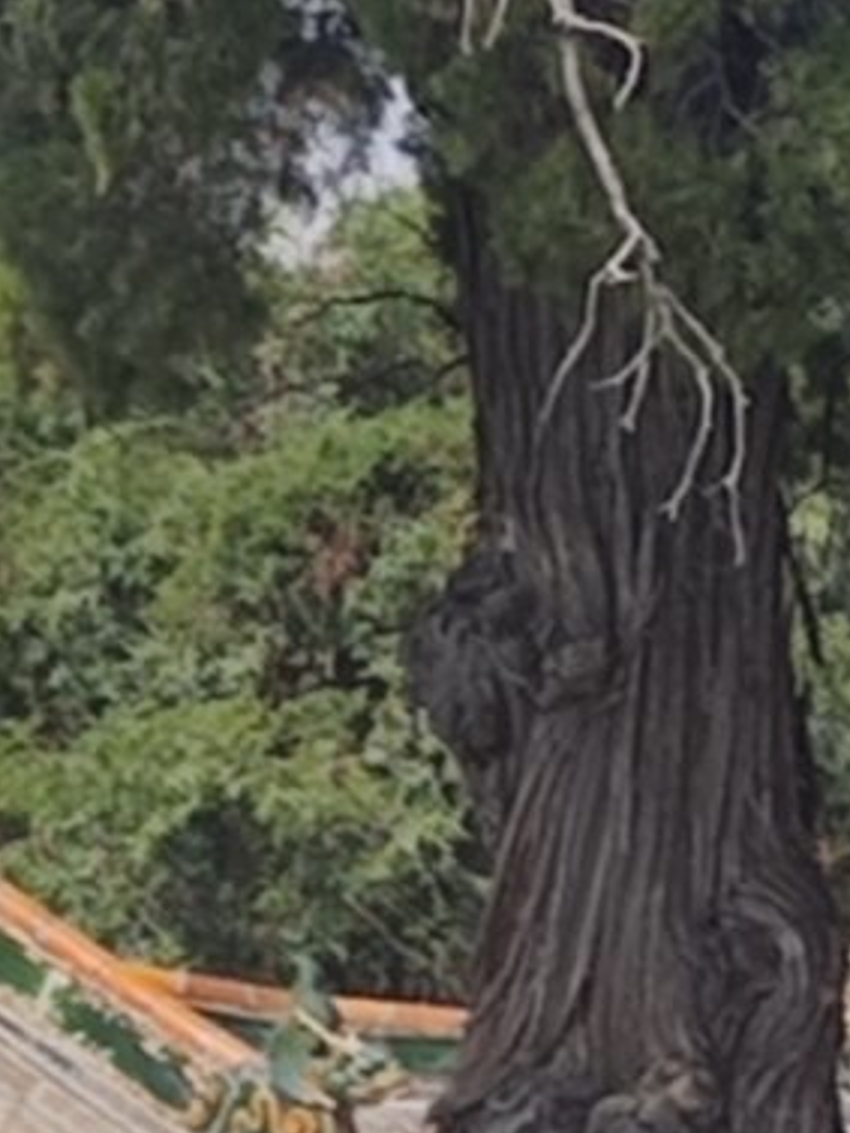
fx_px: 9947
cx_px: -433
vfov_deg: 6.5
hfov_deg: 4.9
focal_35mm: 304
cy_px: 876
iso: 50
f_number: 1.6
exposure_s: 1/5000
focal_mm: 6.55
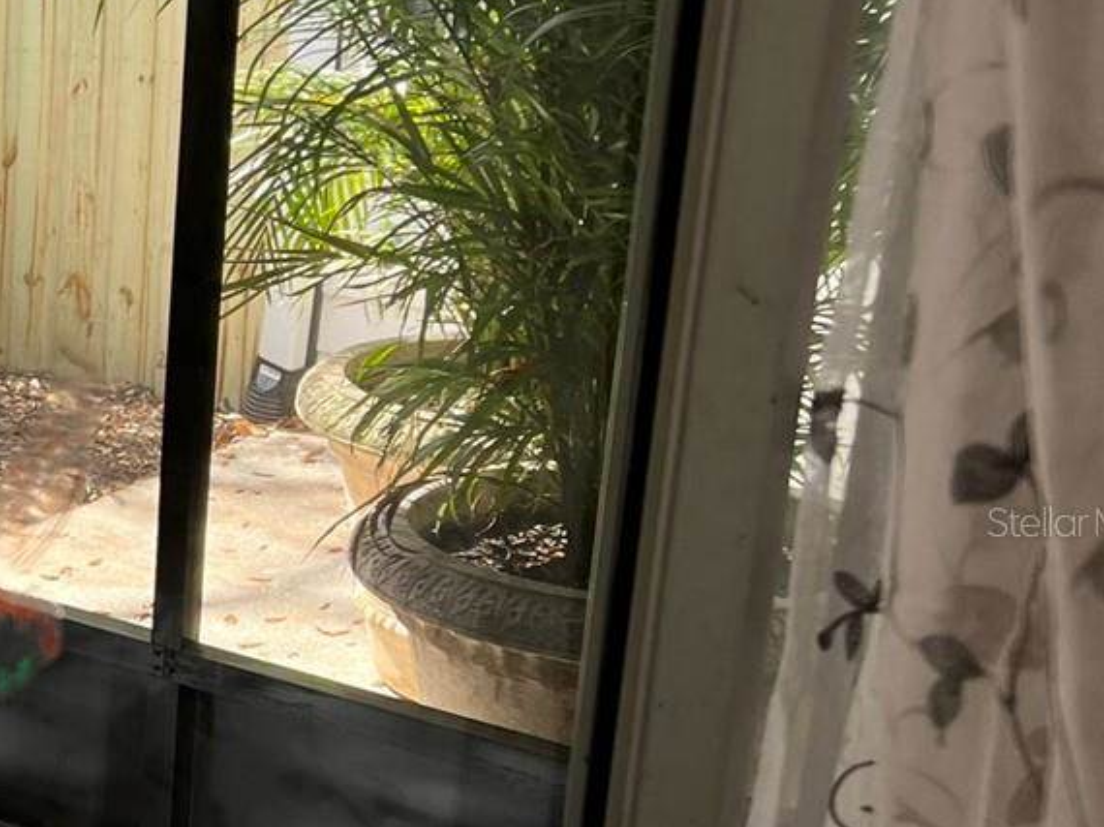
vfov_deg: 20.1
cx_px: -380
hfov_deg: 23.3
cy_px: 521
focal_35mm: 73
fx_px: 2327
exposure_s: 1/228
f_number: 1.5
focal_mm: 5.7
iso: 40
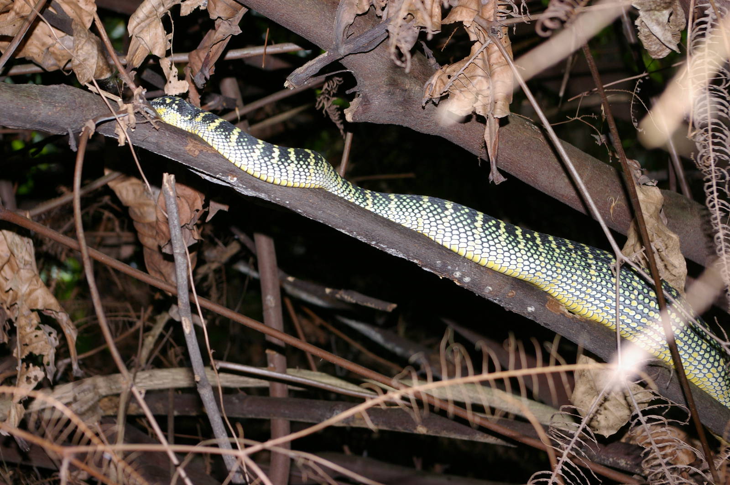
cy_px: 242
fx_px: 1672
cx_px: 365
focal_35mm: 82
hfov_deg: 24.6
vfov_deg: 16.5
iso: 400
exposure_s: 1/60
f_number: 8
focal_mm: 55
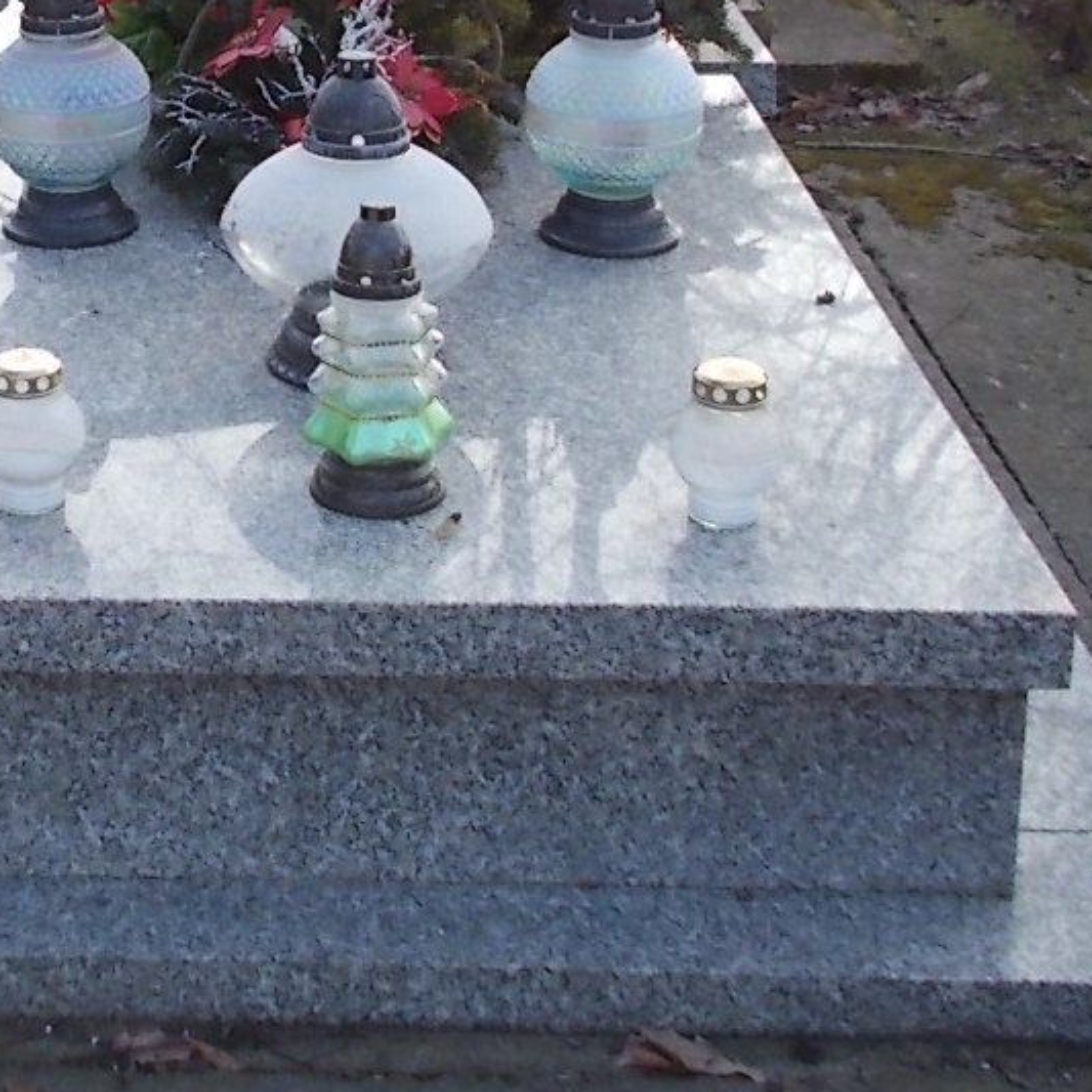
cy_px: 64
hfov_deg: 24.1
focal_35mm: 69
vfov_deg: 24.1
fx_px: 2463
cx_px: 53
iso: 80
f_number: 3.2
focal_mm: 4.6
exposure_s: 1/160
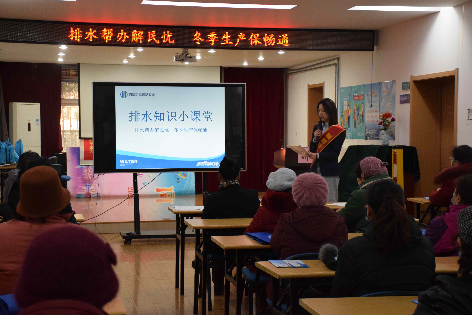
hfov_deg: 31.9
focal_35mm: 63
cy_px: 158
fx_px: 826
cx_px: 236
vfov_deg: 21.6
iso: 2200
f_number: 4.5
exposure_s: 1/200
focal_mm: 42
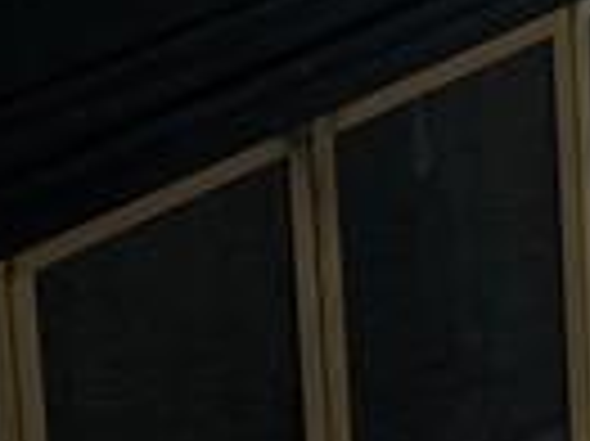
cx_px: 1707
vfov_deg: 6.7
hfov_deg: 8.4
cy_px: -819
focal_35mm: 203
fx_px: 3457
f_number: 1.6
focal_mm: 5.1
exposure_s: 1/163
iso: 50
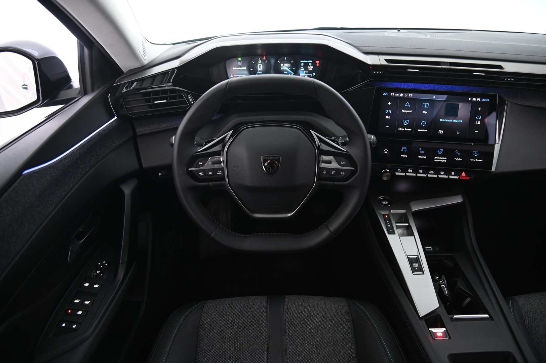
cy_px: 182
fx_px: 364
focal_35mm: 24
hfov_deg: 73.8
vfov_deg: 53.1
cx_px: 273
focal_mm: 24
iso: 2000
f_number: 4
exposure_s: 1/15
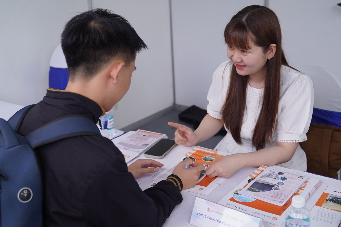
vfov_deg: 31.9
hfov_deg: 46.4
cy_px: 114
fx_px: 398
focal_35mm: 42
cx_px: 170
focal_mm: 28
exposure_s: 1/400
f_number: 3.2
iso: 400
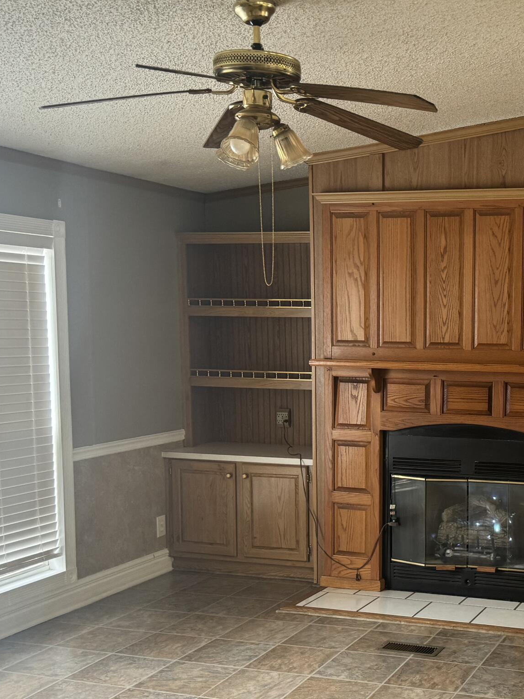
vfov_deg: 40.2
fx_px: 949
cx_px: 480
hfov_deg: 29.5
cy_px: 432
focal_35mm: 47
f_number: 1.78
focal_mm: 6.86
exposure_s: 1/60
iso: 200
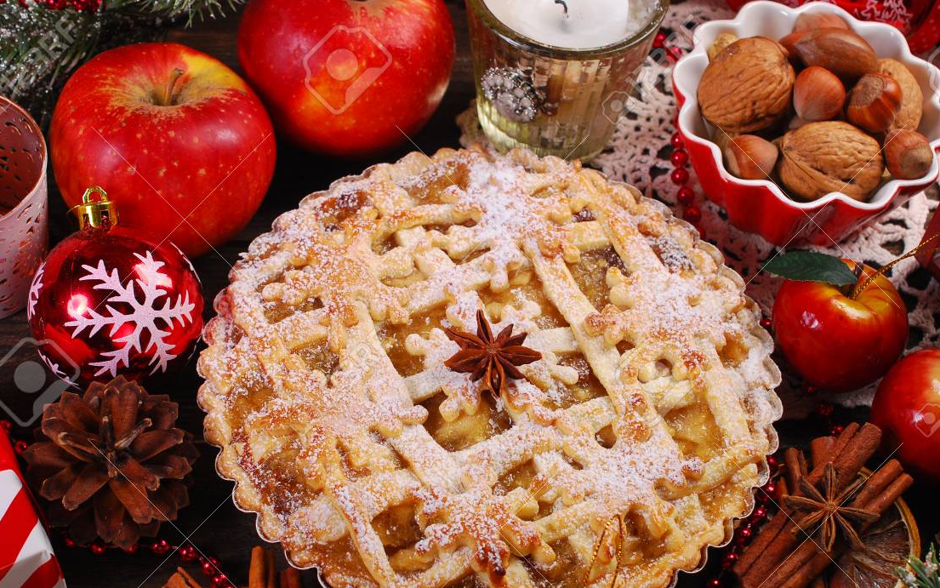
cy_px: 349
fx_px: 1845
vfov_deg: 18.1
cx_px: 497
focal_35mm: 72
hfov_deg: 28.6
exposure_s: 1/160
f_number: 8
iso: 160
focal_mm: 40
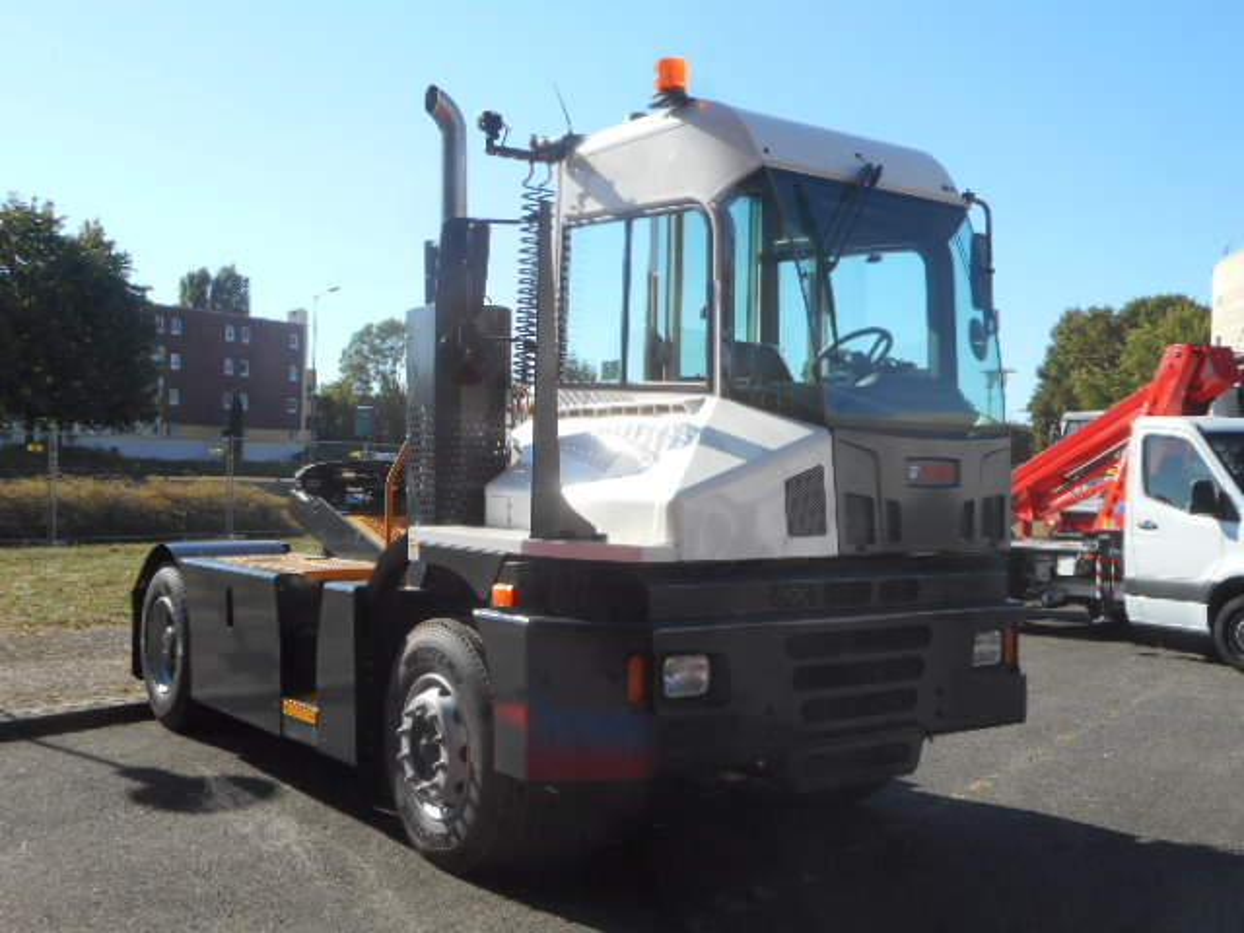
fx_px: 1402
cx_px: 622
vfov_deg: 36.8
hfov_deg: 47.9
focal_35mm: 39
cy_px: 466
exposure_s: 1/400
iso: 80
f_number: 4.5
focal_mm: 6.9
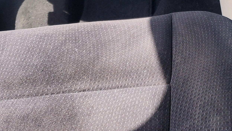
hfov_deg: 25.0
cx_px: 243
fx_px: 492
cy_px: -100
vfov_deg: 13.6
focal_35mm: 80
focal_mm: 6.4
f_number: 1.8
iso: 12
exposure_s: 1/180
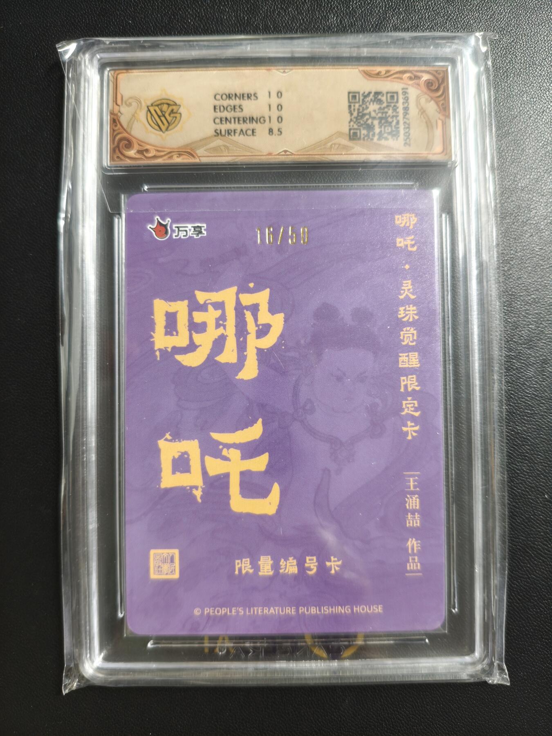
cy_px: 368
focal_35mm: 26
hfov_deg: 53.1
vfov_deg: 67.3
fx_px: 553
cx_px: 276
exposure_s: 1/50
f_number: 1.5
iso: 500
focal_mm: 4.94
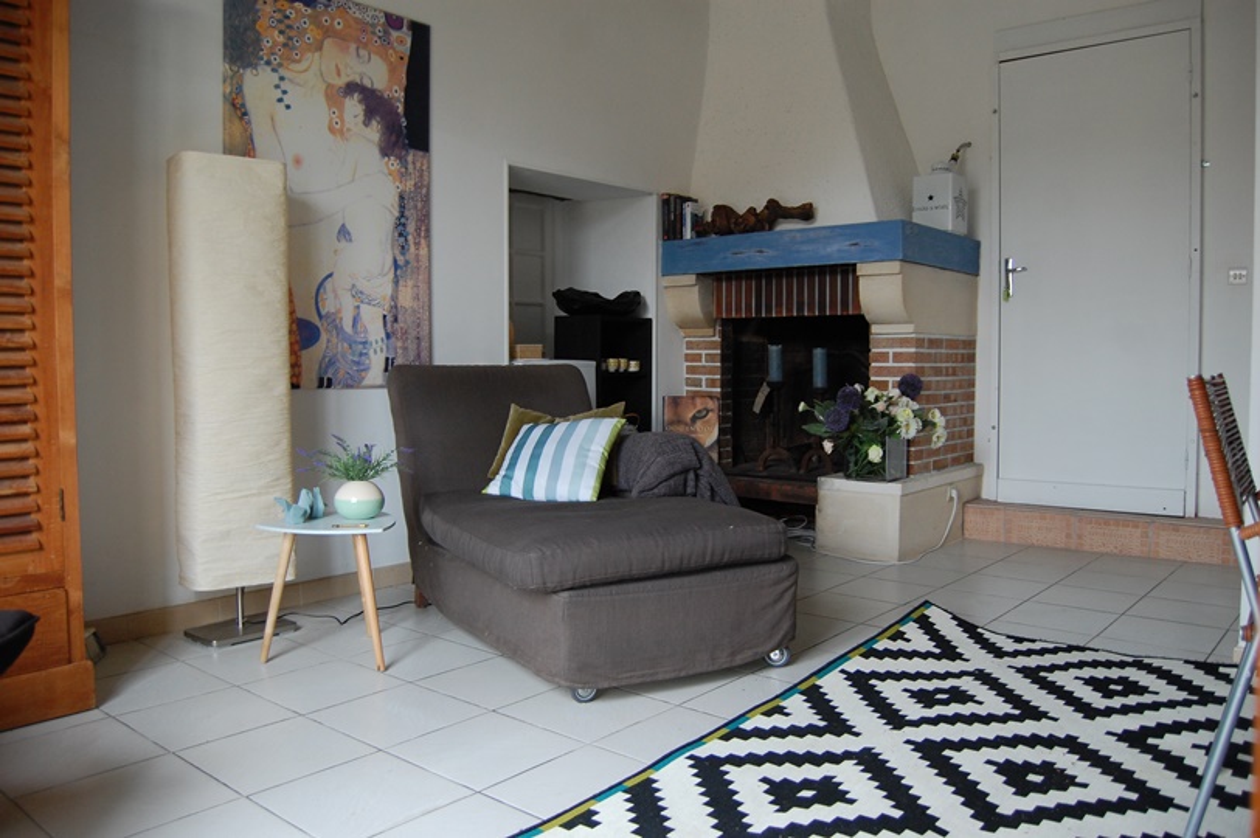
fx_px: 944
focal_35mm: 27
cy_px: 419
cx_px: 630
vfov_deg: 47.9
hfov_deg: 67.4
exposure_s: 1/30
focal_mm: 18
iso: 560
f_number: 3.5
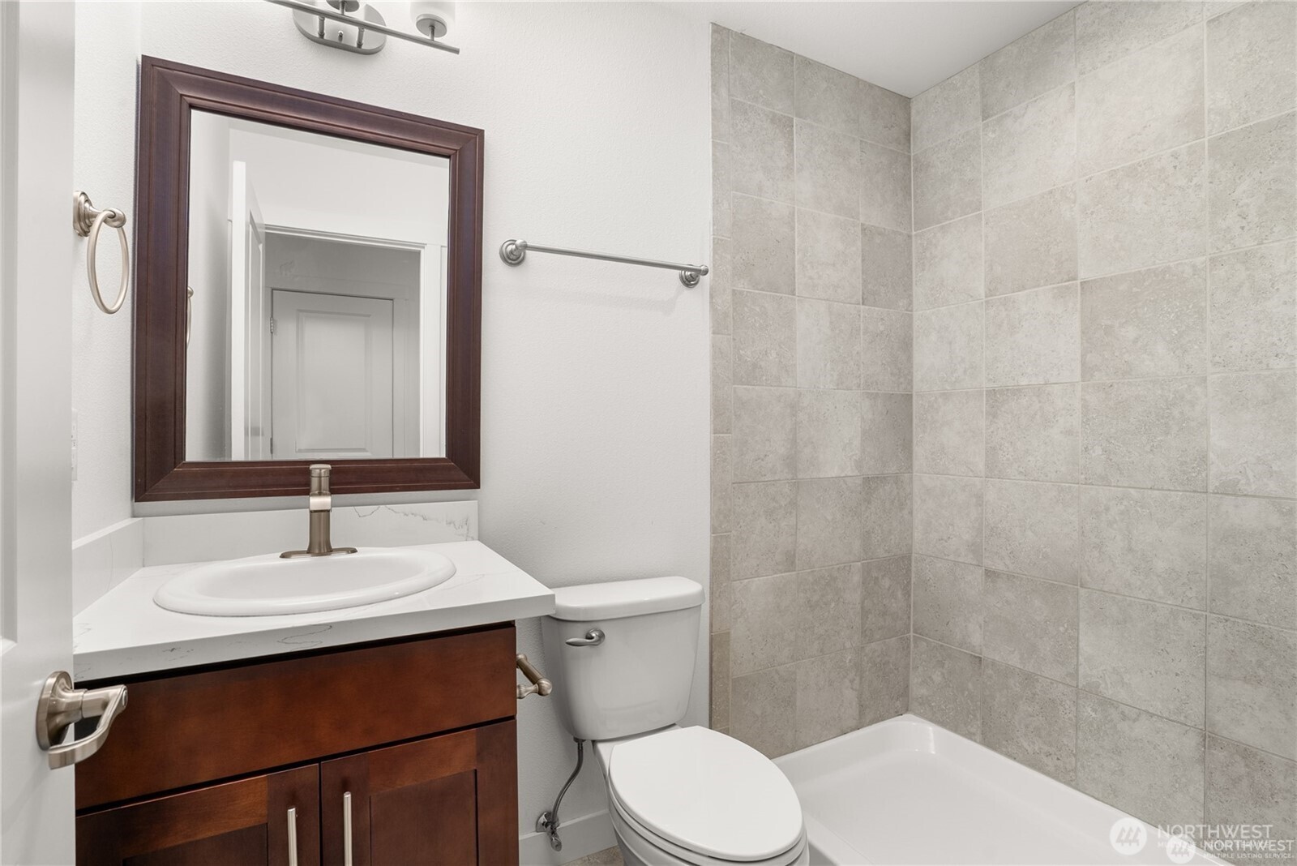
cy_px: 433
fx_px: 577
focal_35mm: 16
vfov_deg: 73.8
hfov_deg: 96.7
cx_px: 648
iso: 500
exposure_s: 1/8
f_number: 8
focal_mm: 16
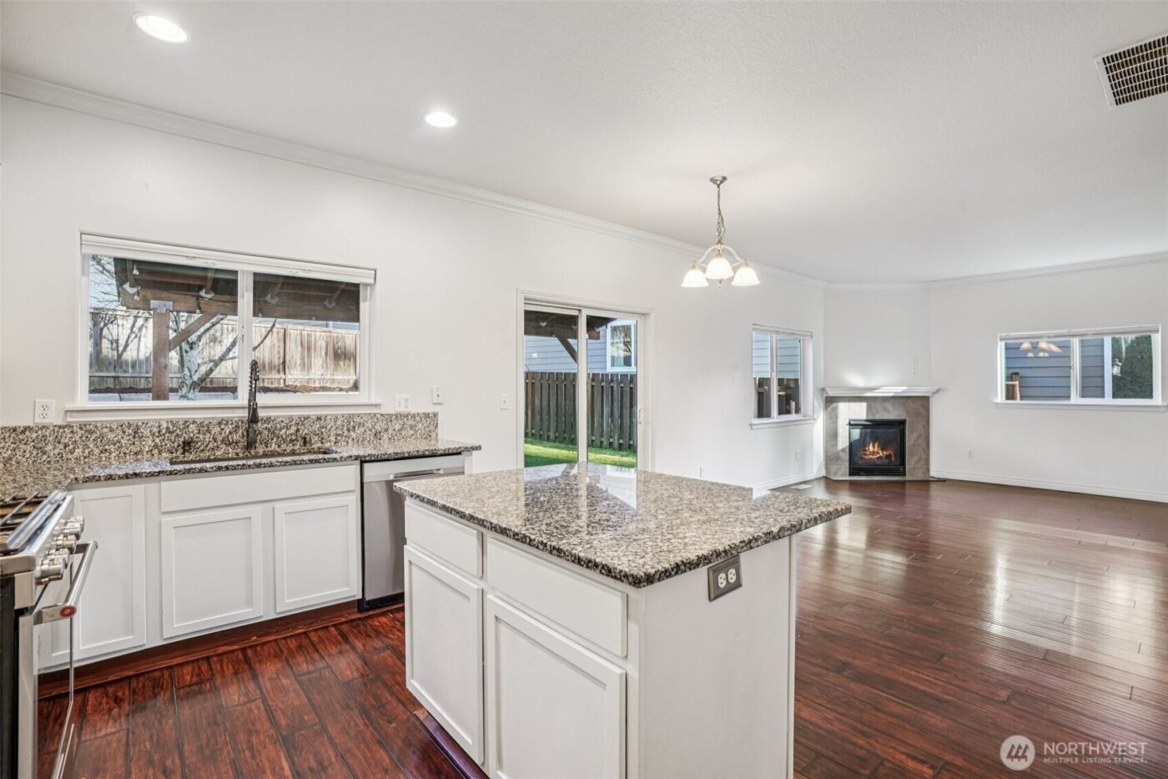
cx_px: 584
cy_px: 390
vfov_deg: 73.7
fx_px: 519
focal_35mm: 16
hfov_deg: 96.7
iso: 400
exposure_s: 1/10
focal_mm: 16
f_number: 8
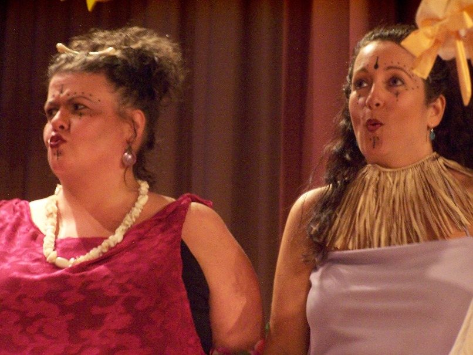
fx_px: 2310
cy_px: 178
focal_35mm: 169
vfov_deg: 8.8
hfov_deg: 11.7
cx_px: 236
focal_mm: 28
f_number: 3.2
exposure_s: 1/6
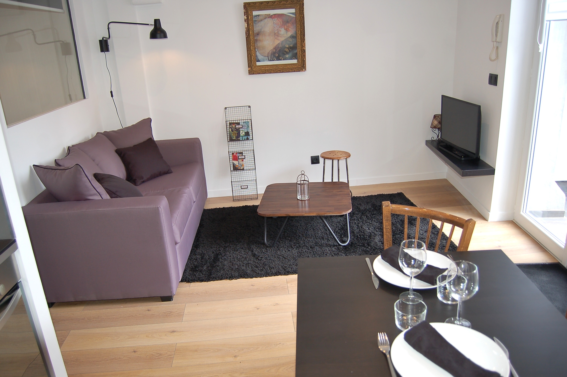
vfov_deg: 47.8
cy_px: 188
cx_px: 284
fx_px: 425
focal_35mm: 27
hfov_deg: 67.4
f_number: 3.5
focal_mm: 18
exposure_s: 1/60
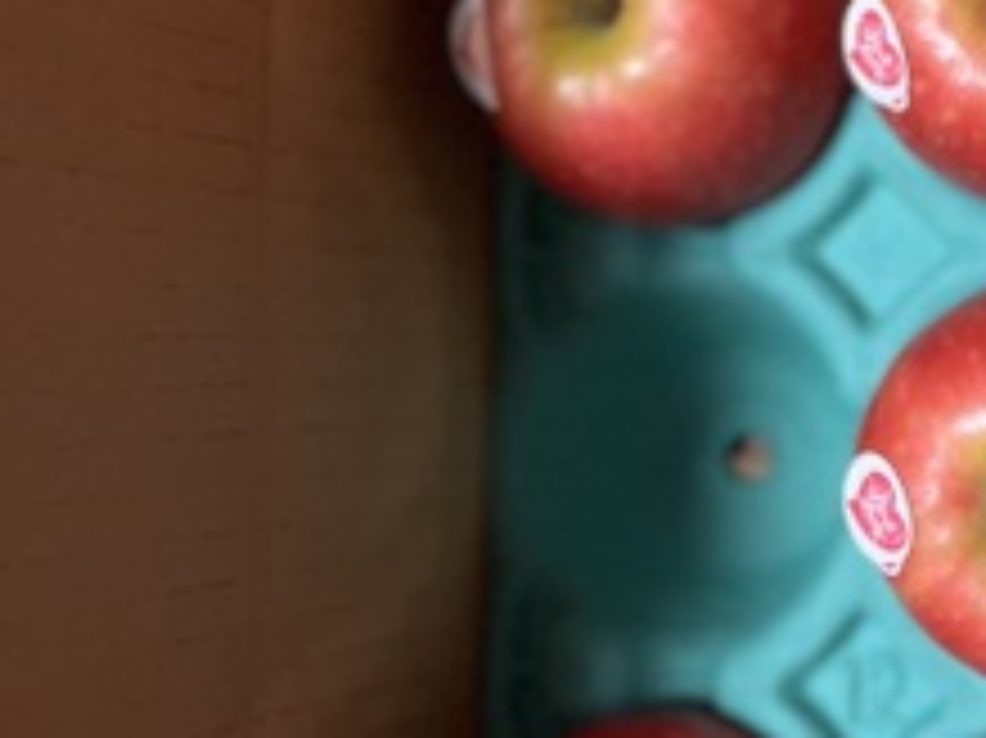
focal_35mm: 57
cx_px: 1063
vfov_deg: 25.6
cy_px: 297
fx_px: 1623
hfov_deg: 30.5
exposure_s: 1/60
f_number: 1.6
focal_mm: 5.1
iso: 500
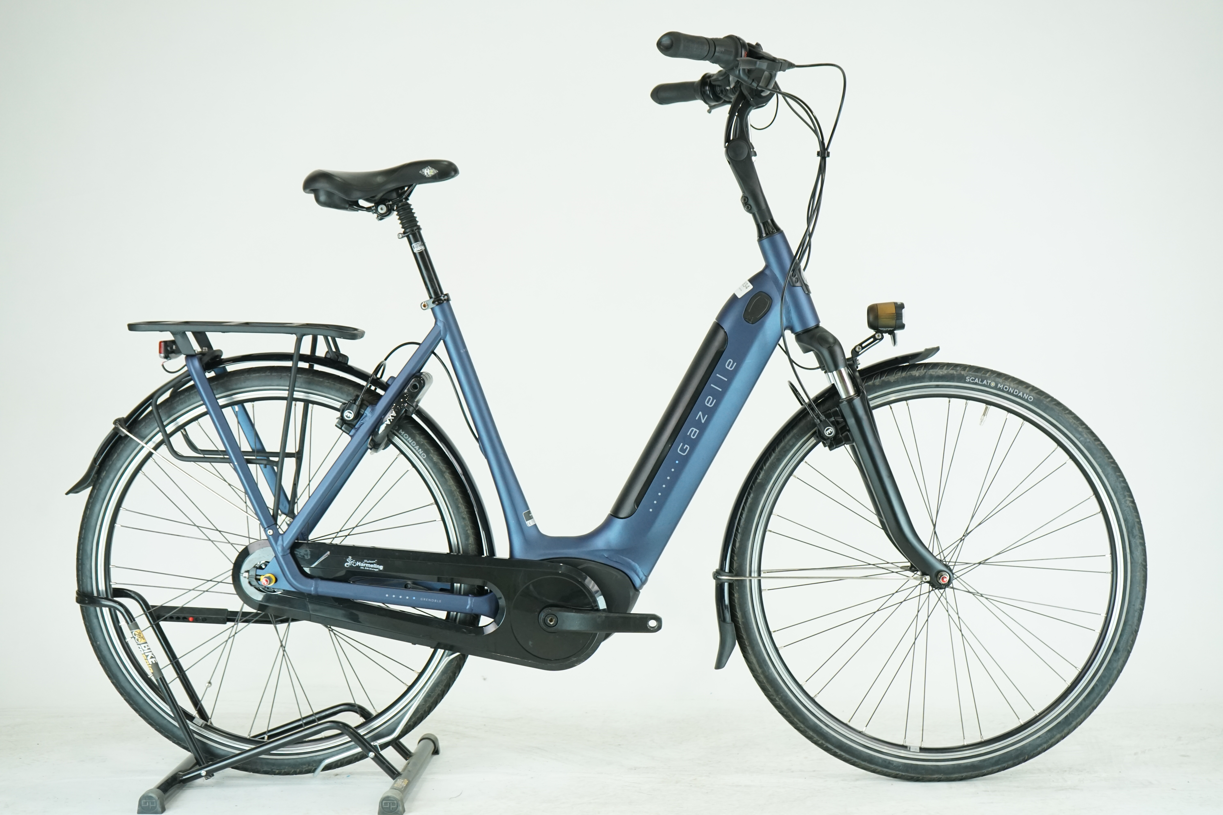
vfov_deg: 26.5
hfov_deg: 38.9
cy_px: 408
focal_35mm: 51
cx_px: 612
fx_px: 1732
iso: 1600
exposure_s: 1/200
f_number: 5.6
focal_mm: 51
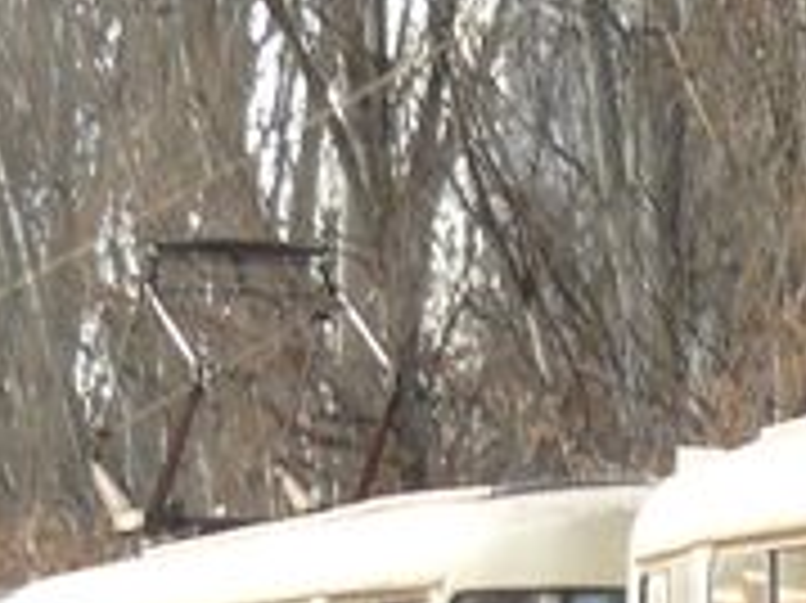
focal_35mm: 206
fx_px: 4793
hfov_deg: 8.9
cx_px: 1752
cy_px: 356
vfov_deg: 7.2
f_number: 3.2
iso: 100
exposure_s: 1/125
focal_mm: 6
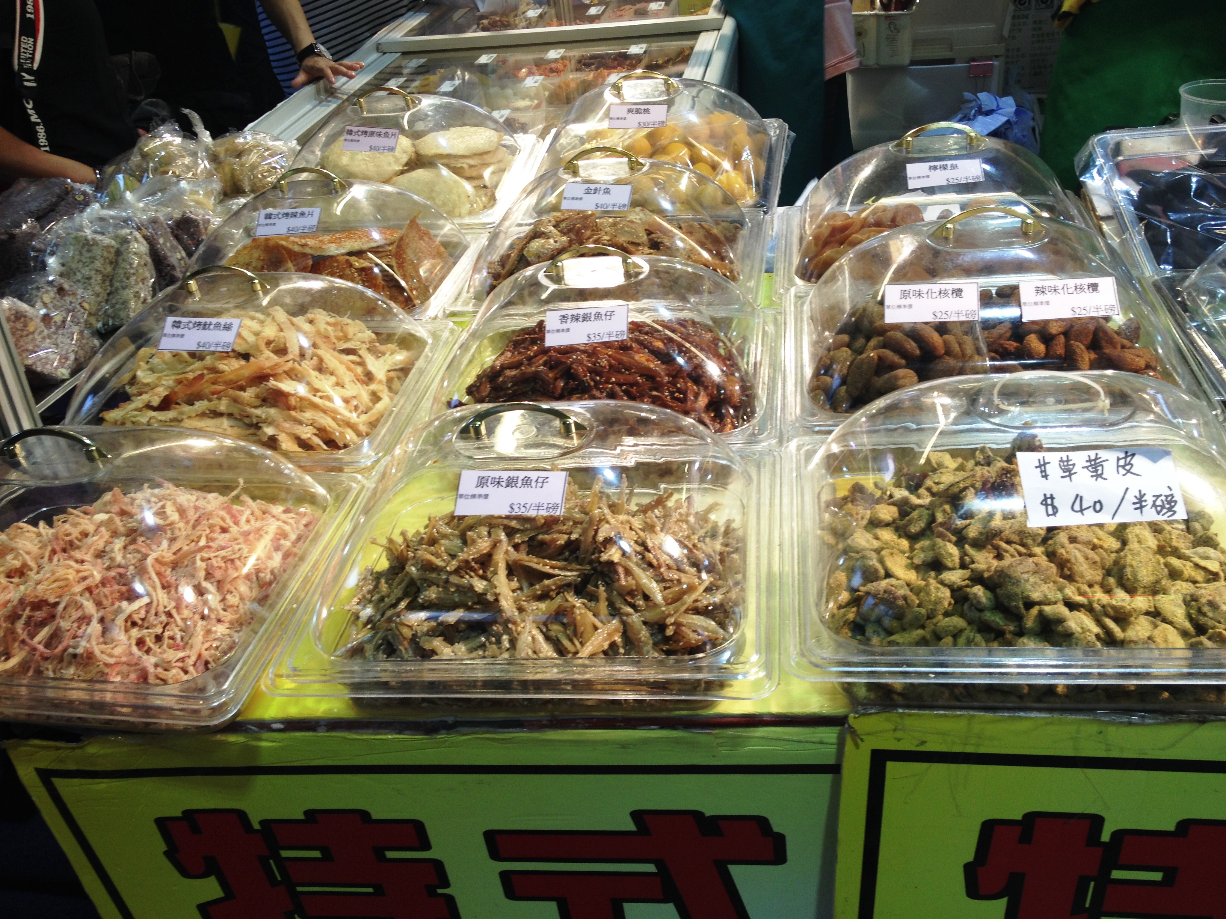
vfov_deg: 40.7
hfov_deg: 52.6
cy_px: 460
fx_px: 1240
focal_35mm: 35
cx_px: 613
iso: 50
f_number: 2.4
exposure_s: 1/40
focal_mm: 4.28
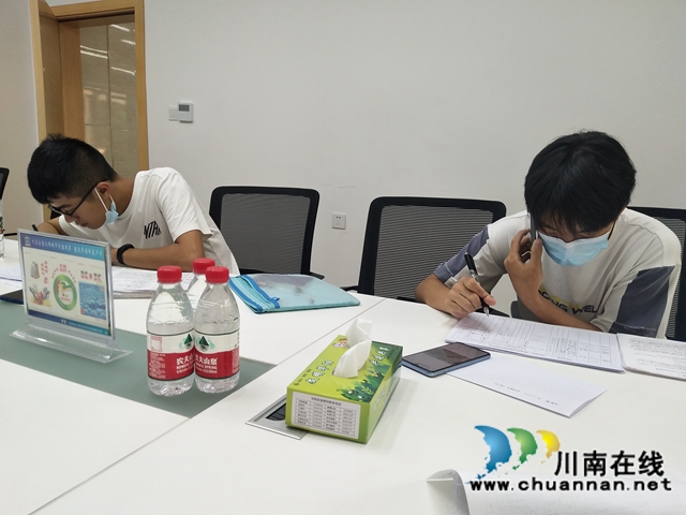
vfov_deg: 53.1
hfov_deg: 67.3
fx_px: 515
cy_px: 258
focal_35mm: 26
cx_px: 343
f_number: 2
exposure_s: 1/50
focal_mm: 3.88
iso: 100
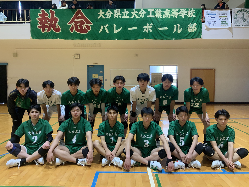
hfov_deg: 61.7
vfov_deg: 48.2
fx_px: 209
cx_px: 124
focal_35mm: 29
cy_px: 94
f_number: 1.8
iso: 200
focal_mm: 3
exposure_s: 1/60
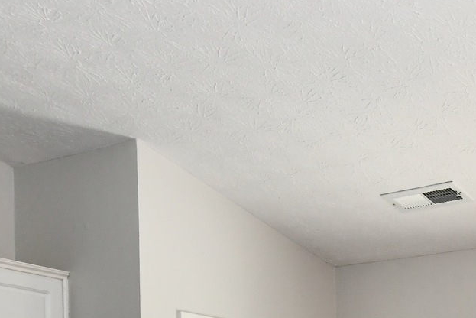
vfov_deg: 17.2
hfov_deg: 25.7
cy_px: 515
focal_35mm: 69
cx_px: 595
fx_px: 913
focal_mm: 14
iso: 640
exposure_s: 1/100
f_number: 6.3
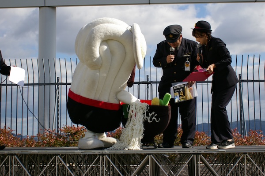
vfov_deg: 22.6
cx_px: 132
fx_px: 441
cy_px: 88
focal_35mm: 60
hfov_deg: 33.4
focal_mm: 40
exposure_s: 1/4000
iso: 400
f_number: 4.5
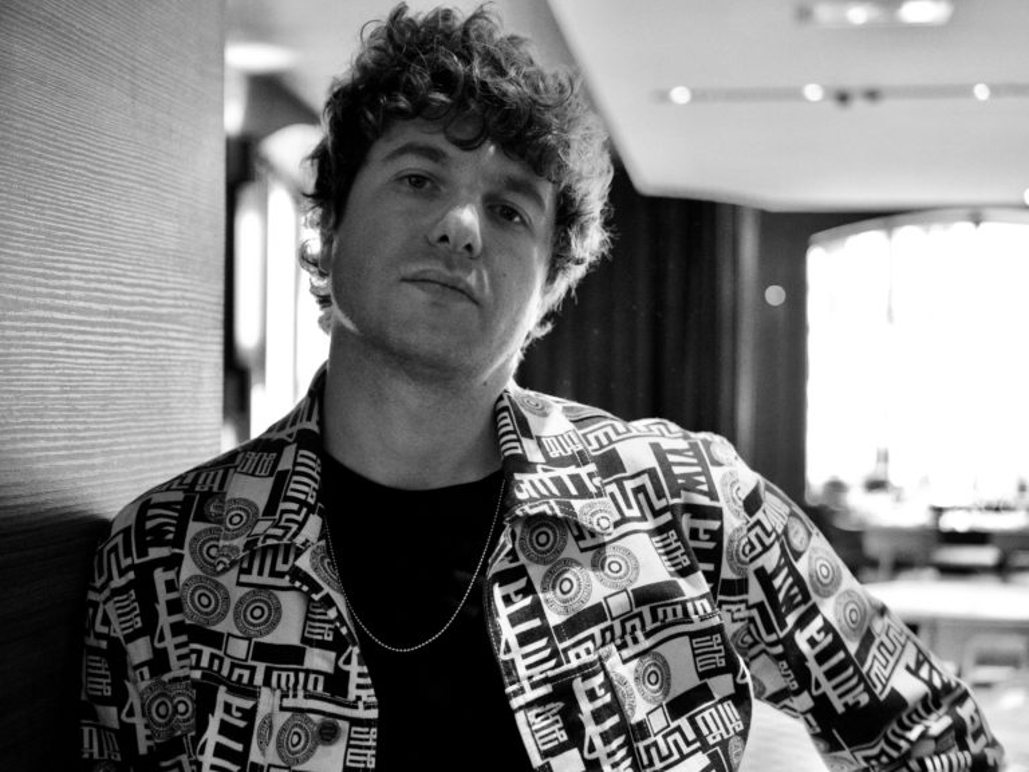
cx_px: 514
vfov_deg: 29.1
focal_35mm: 50
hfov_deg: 38.2
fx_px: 1486
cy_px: 386
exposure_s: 1/80
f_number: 1.8
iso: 1000
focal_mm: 25
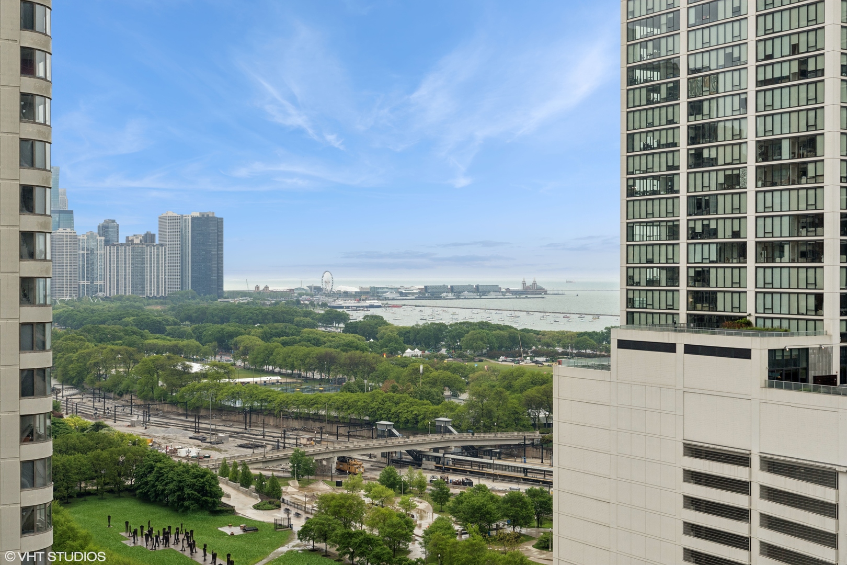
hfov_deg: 38.2
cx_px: 424
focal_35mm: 52
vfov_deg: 26.0
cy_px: 282
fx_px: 1223
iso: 320
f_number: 8
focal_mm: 35
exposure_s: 1/160
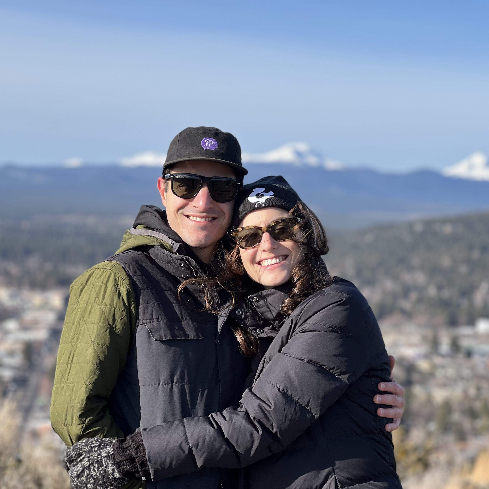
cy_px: 244
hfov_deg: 19.1
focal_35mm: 91
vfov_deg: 19.1
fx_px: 1454
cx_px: 215
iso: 32
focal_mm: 9
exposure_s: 1/536
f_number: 2.8
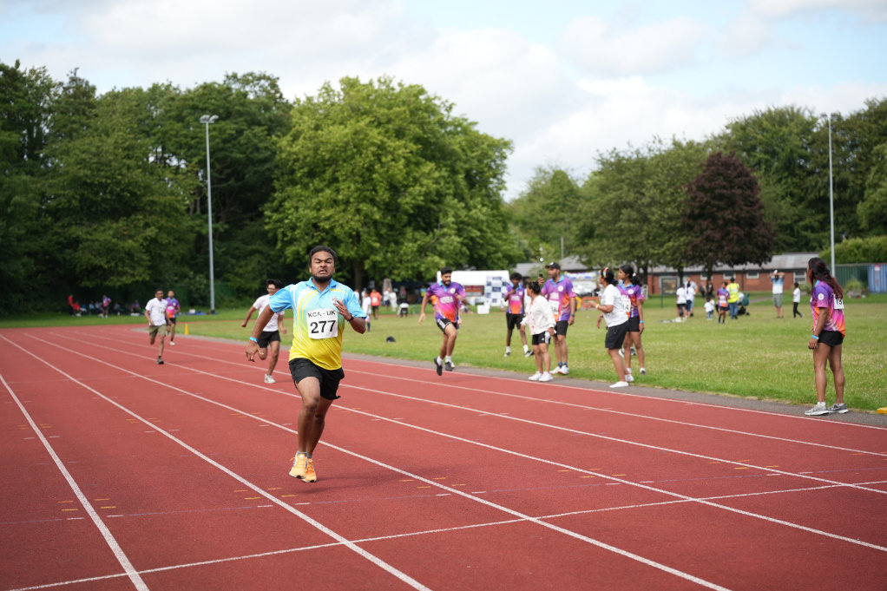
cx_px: 444
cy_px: 296
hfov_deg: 28.8
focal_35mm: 70
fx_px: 1724
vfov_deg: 19.5
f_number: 2.8
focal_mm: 70
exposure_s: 1/2000
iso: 250
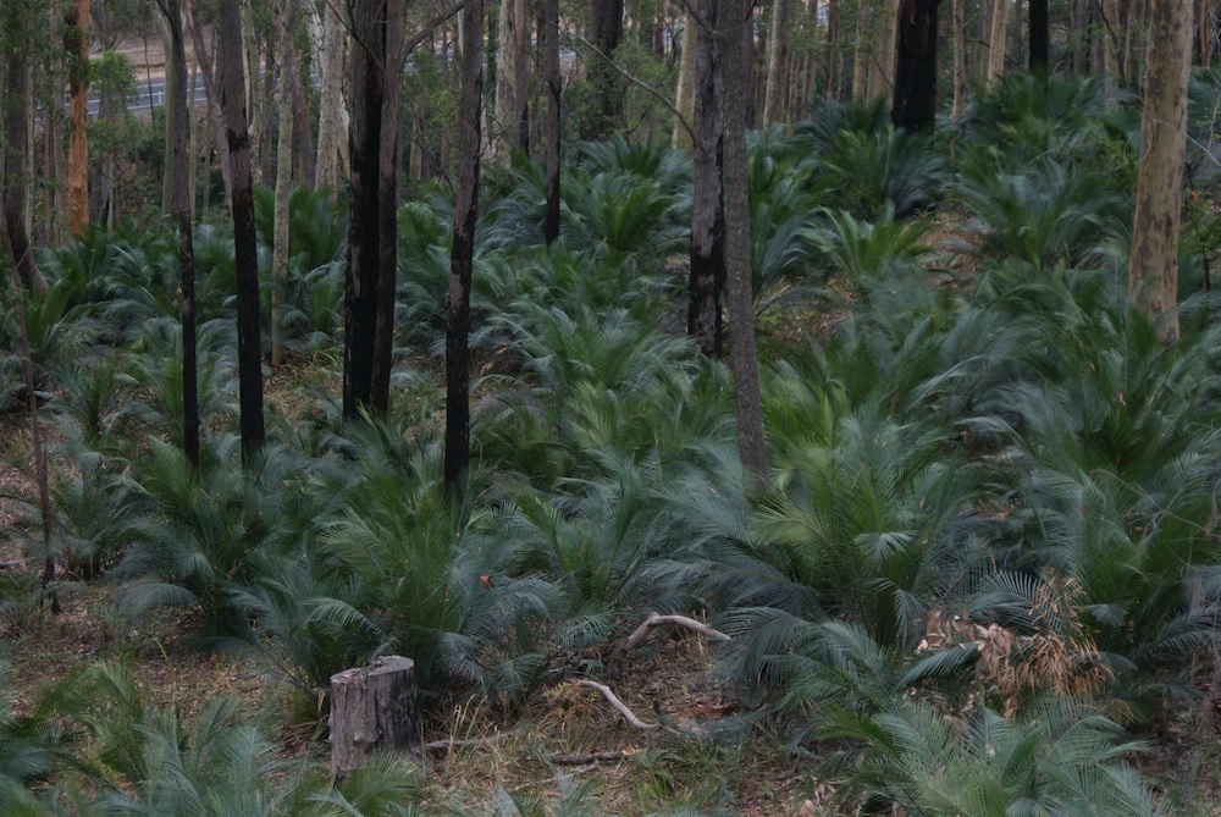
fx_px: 3361
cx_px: 610
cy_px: 408
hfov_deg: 20.6
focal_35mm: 99
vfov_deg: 13.9
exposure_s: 1/50
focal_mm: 66
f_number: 5.3
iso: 320
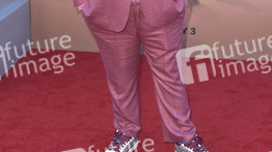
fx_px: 519
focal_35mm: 72
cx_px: 135
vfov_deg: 16.5
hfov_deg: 29.4
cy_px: 8
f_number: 6.3
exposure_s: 1/250
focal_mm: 45
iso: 400
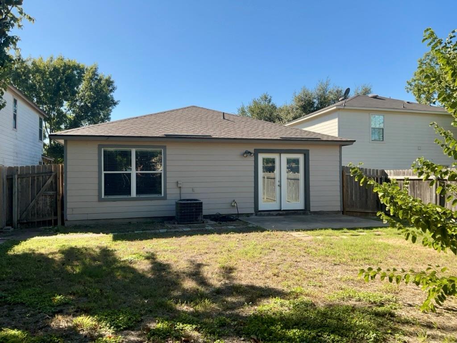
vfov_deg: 51.4
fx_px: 356
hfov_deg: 65.3
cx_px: 228
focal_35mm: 27
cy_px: 172
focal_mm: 3
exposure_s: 1/1168
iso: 25
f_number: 1.8
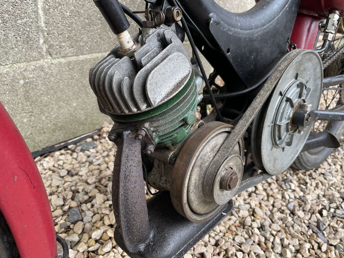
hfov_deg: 67.3
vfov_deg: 53.1
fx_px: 258
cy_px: 129
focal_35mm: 26
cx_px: 172
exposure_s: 1/121
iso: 80
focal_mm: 4.2
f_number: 1.6
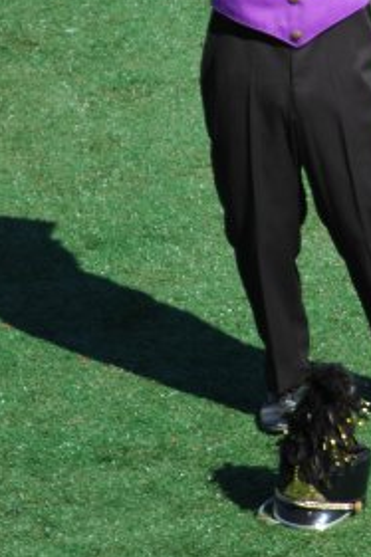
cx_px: 376
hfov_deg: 1.1
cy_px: 93
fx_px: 19856
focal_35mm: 1283
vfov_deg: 1.6
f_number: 5.6
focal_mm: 400
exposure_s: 1/500
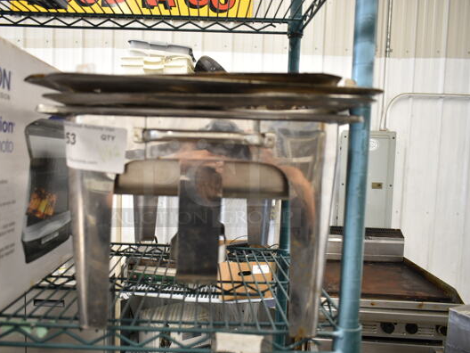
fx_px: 407
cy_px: 180
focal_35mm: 30
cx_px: 202
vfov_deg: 46.8
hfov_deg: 59.7
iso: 450
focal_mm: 18
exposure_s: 1/30
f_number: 3.5
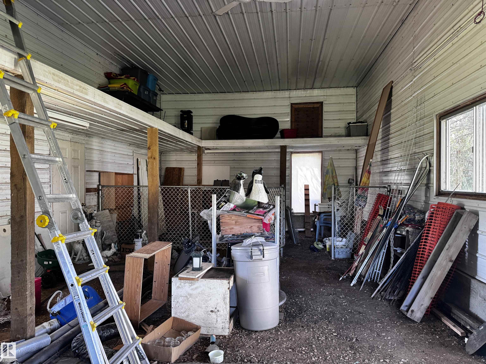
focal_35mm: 24
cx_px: 243
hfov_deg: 71.6
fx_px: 337
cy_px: 182
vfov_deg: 56.8
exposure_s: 1/60
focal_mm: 6.76
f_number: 1.78
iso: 320
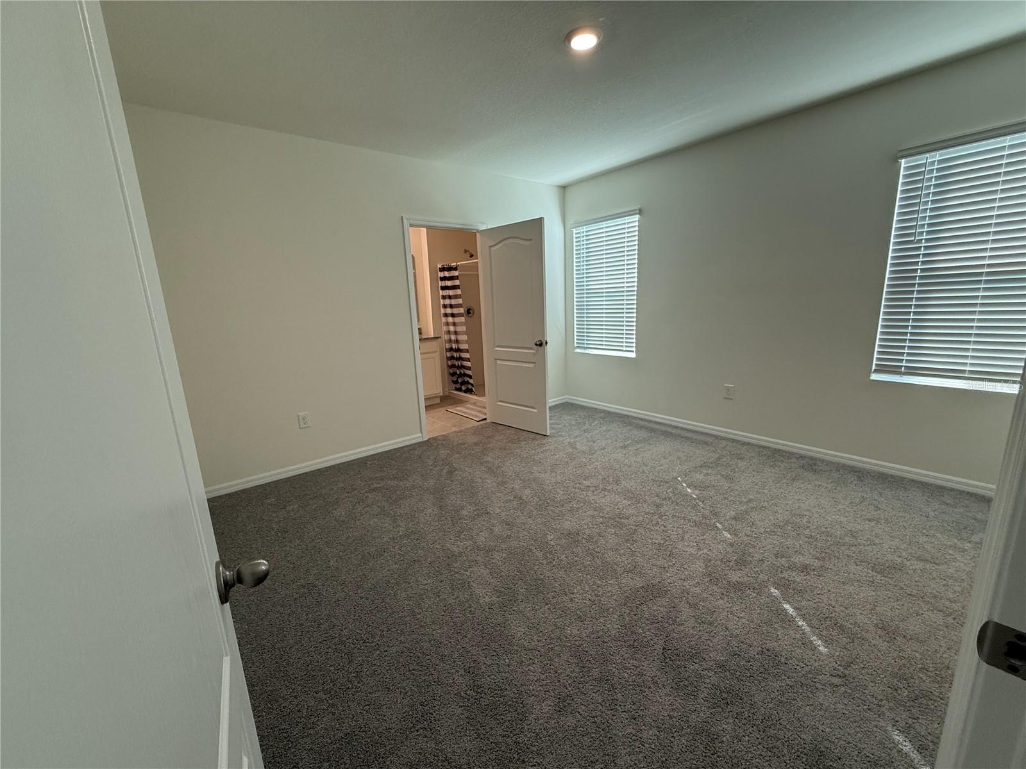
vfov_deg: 85.7
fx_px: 415
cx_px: 513
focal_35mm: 14
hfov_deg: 102.1
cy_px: 384
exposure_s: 1/120
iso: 160
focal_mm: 2.22
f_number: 2.2
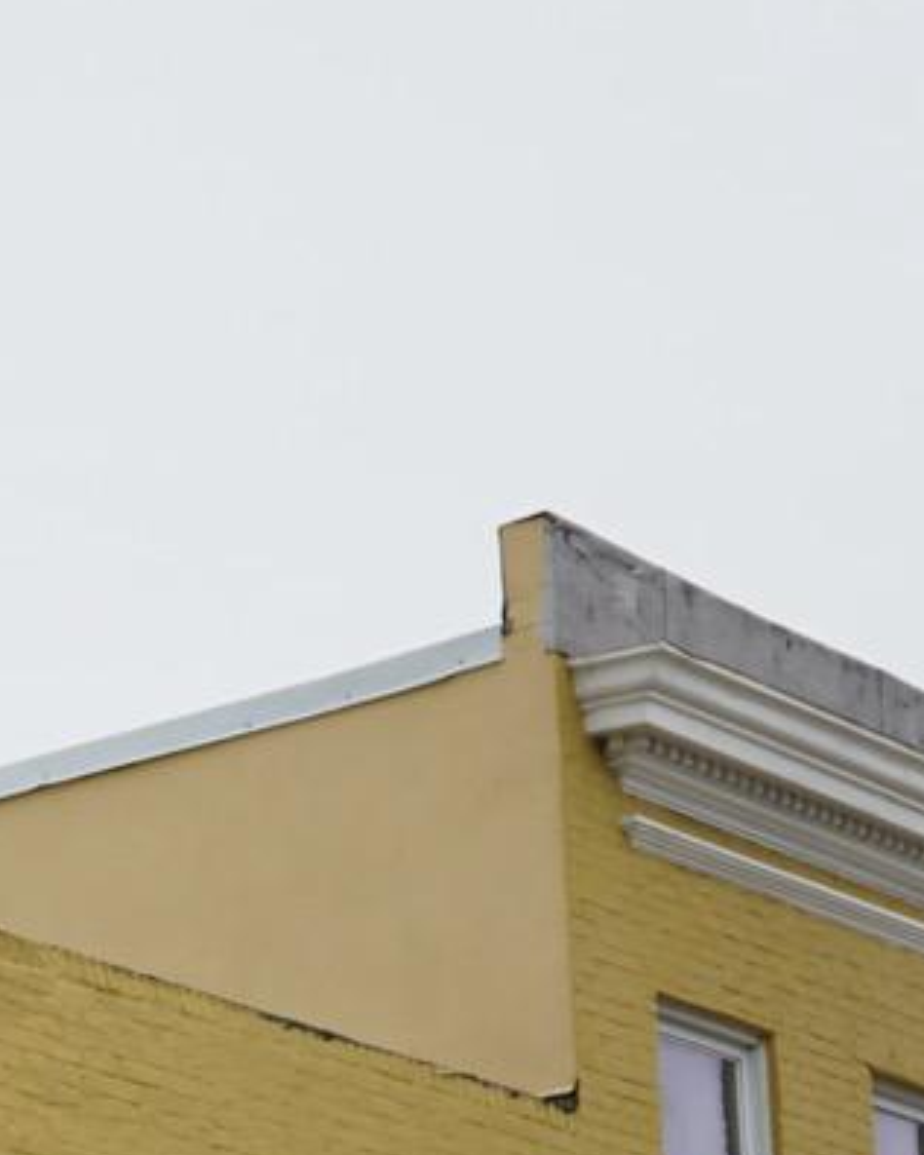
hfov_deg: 9.6
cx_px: -921
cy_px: 1697
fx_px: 5162
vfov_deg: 12.2
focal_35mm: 151
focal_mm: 31
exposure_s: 1/160
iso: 160
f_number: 4
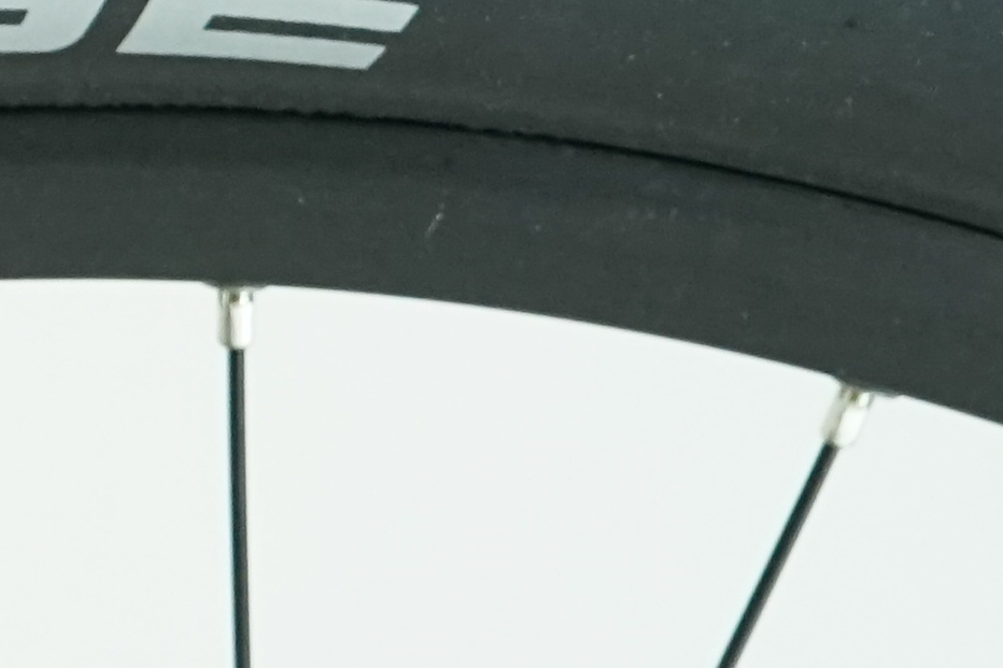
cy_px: -30
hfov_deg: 9.2
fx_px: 5738
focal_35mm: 206
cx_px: -1189
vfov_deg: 6.6
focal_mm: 32
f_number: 6.3
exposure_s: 1/200
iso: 2500
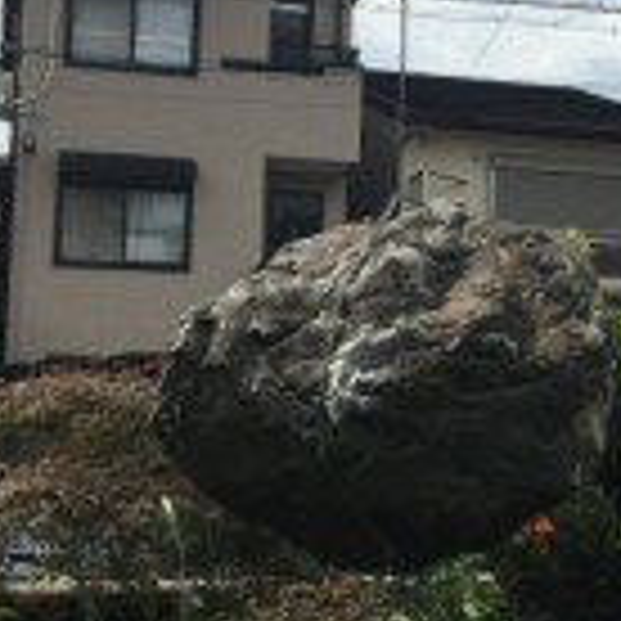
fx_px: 1624
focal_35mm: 80
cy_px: 236
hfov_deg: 21.2
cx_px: 554
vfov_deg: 21.6
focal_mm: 4.15
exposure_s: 1/1972
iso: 25
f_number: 2.2
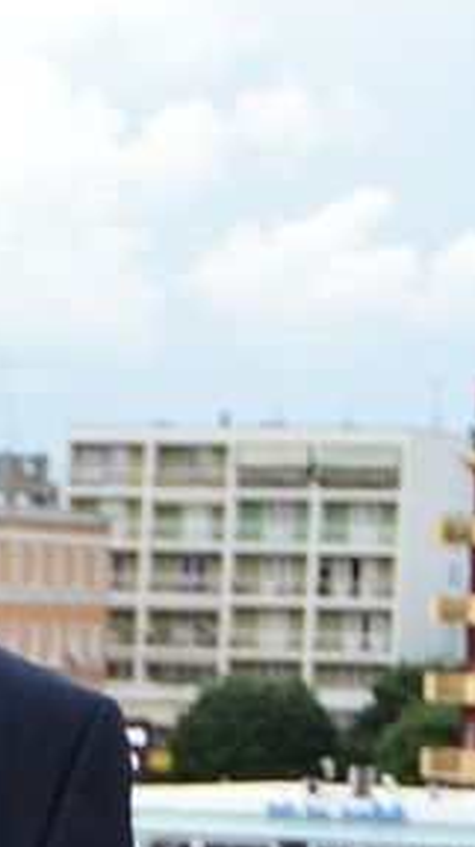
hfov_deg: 5.8
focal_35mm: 206
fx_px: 4622
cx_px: -431
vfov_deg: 10.2
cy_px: 1242
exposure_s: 1/1000
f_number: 5.6
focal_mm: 55
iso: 1250
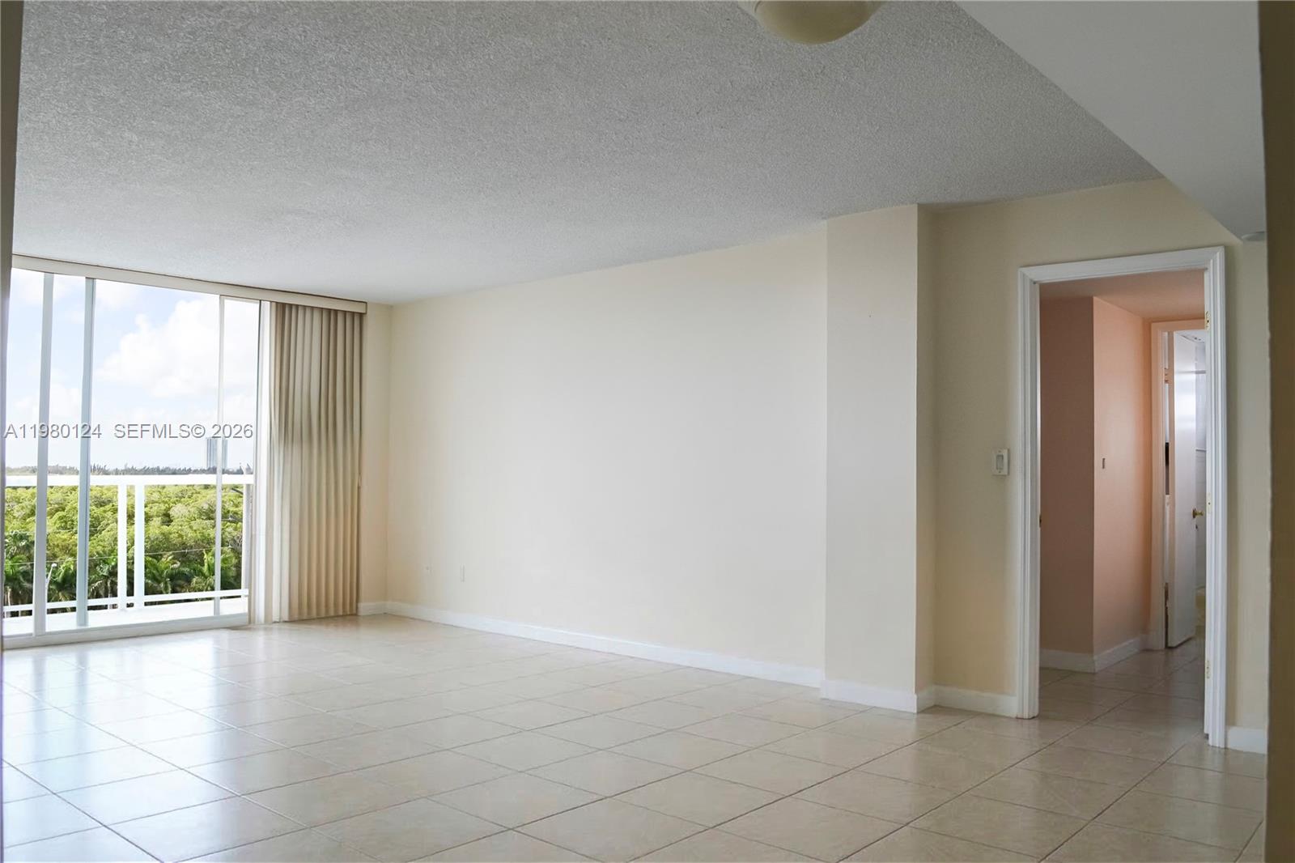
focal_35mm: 27
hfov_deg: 67.4
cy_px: 432
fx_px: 971
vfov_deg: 47.9
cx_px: 648
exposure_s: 1/30
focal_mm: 18
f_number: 8
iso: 200
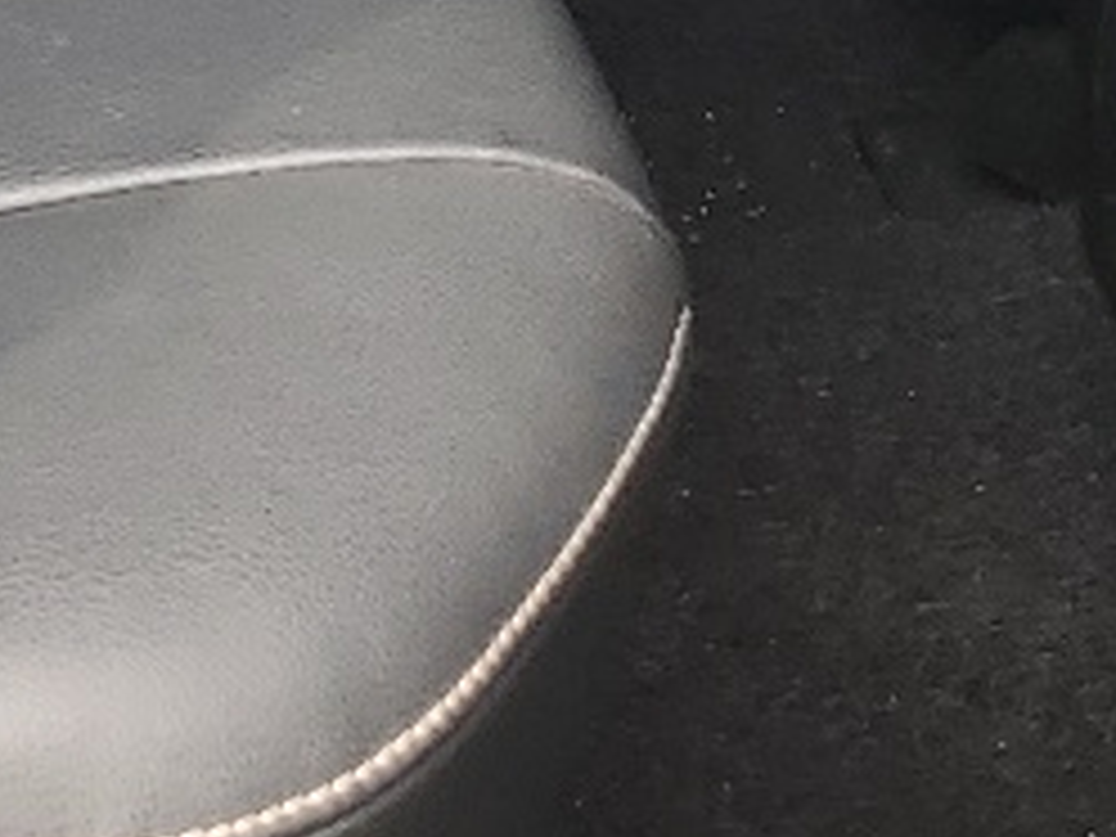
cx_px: -418
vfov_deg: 7.8
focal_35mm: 168
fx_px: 5416
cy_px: -1562
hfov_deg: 11.4
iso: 50
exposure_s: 1/227
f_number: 1.5
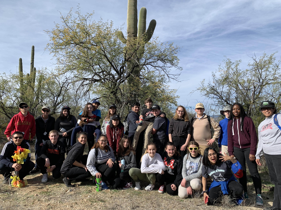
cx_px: 140
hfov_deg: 67.3
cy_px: 105
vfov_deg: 53.1
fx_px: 211
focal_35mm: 26
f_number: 1.8
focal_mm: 4.25
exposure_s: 1/1916
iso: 25
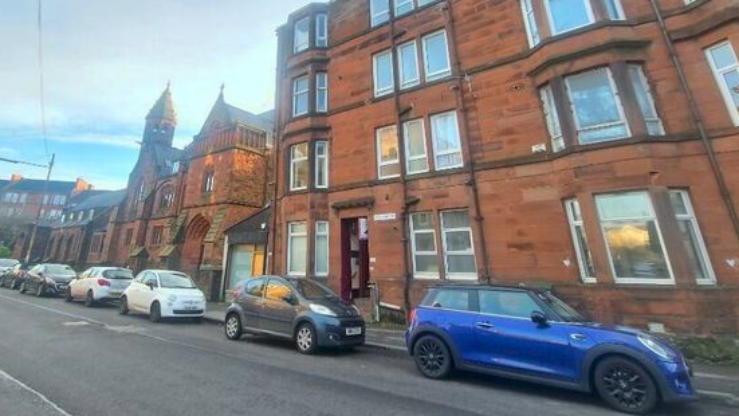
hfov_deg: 92.1
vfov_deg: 58.6
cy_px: 117
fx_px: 353
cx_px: 321
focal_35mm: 18
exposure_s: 1/50
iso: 64
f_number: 2.2
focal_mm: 2.2
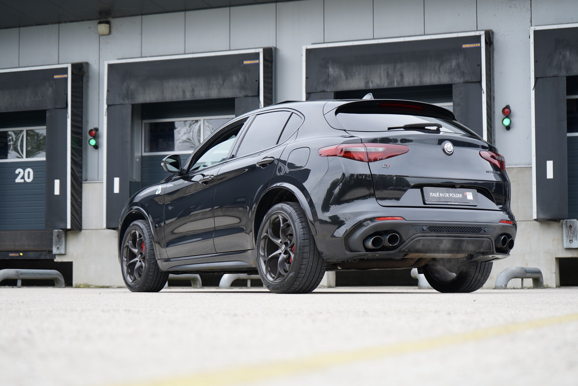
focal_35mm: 70
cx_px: 289
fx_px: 1124
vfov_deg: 19.5
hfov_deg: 28.8
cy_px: 193
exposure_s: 1/80
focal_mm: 70
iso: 125
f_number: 5.6
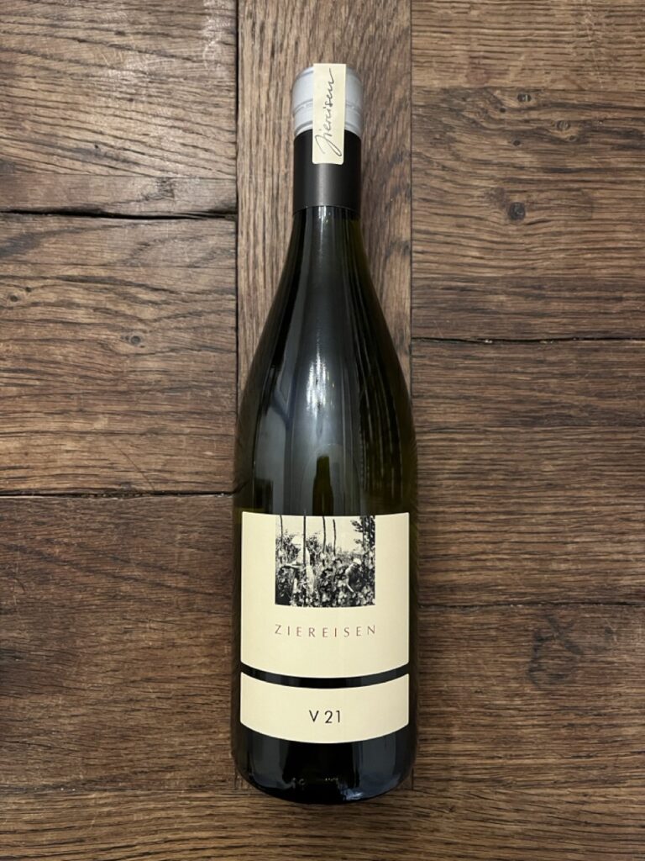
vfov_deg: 67.3
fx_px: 646
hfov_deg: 53.1
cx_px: 322
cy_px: 430
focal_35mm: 26
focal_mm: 5.1
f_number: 1.6
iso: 500
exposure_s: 1/50
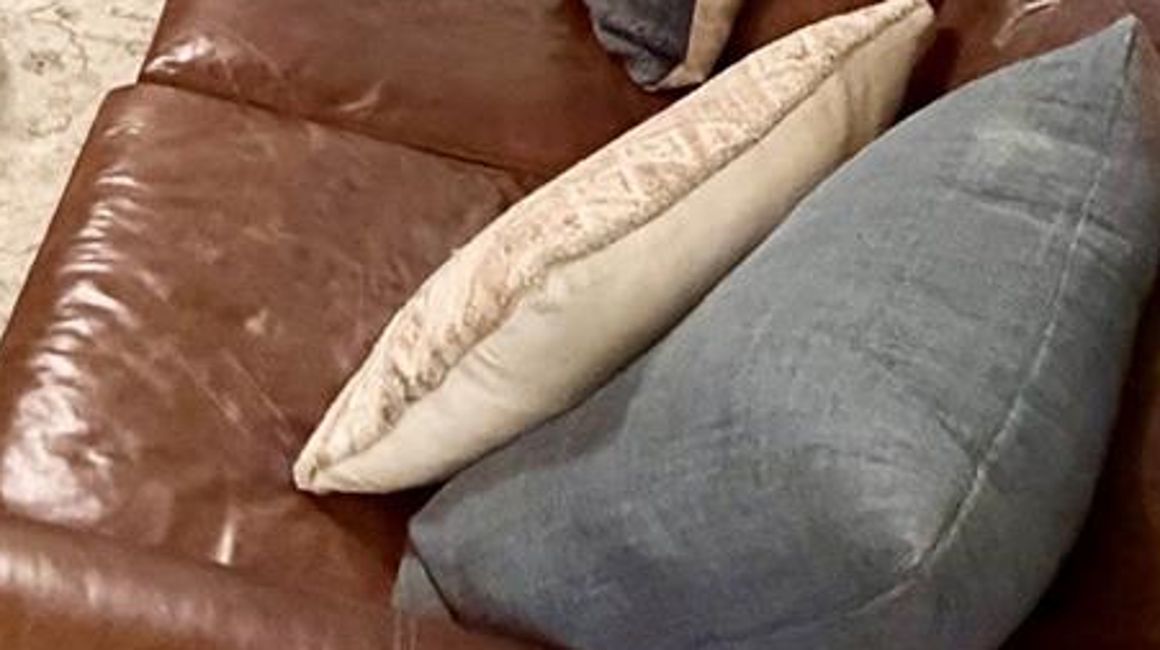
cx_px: -175
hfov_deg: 33.6
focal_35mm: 52
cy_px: -558
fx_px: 1598
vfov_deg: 17.9
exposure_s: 1/60
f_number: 2.2
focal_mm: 2.22
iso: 800
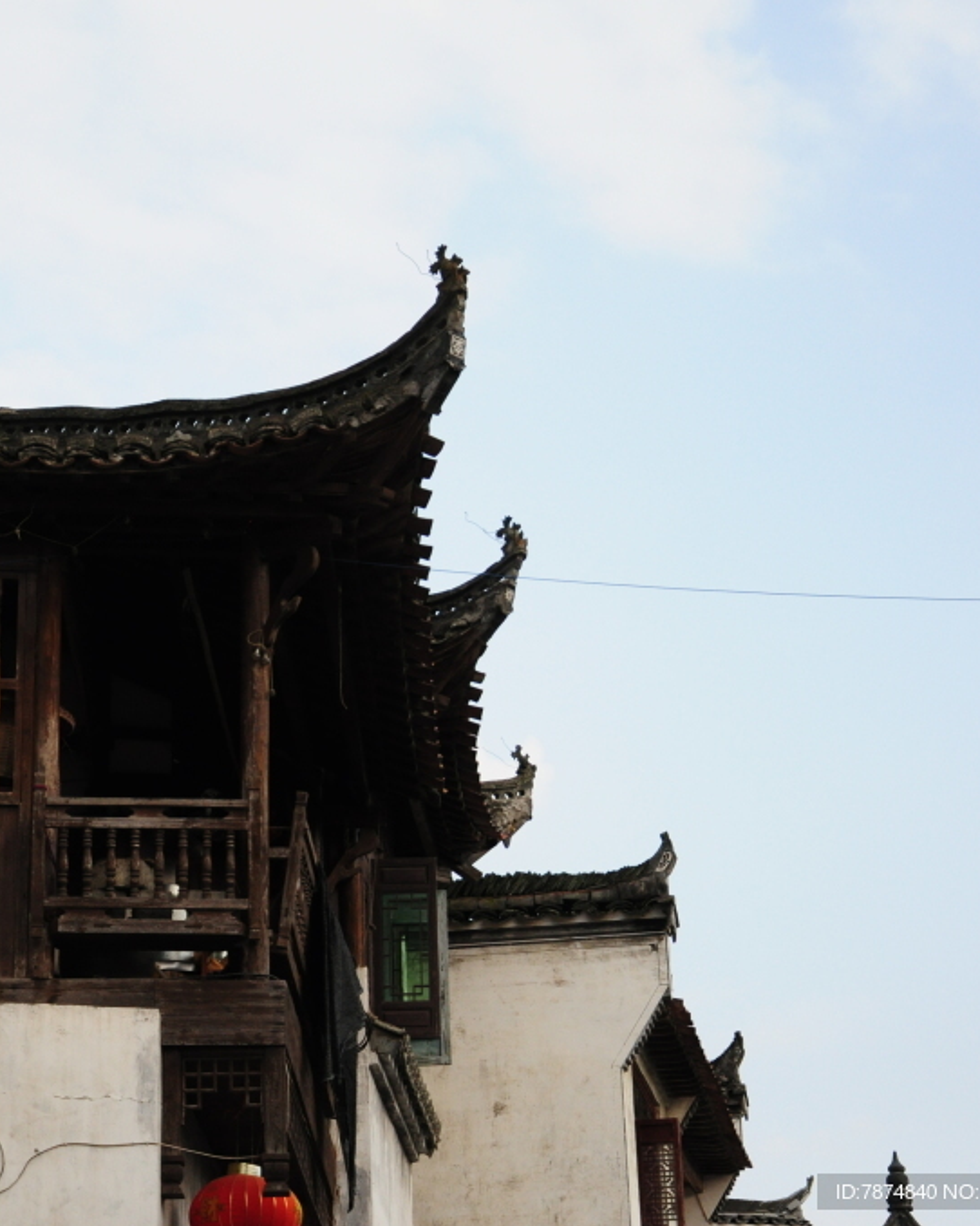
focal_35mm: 85
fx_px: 3083
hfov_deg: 18.0
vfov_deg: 22.5
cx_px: 309
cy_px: 613
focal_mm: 40
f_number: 5
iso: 800
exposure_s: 1/2000
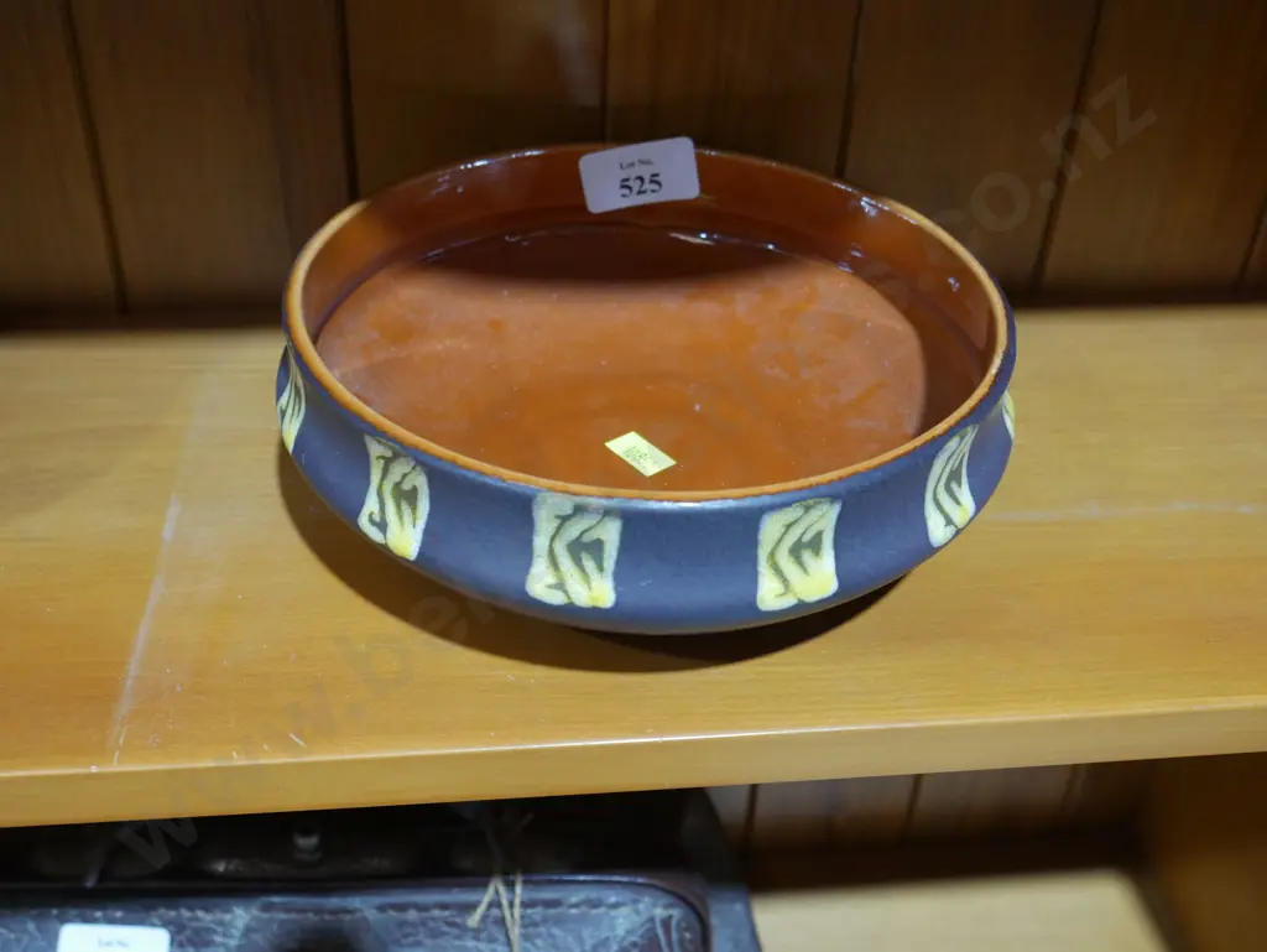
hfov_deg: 49.0
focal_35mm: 38
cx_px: 634
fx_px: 1392
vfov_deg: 37.8
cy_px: 476
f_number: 5
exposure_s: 1/60
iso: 1250
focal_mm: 19
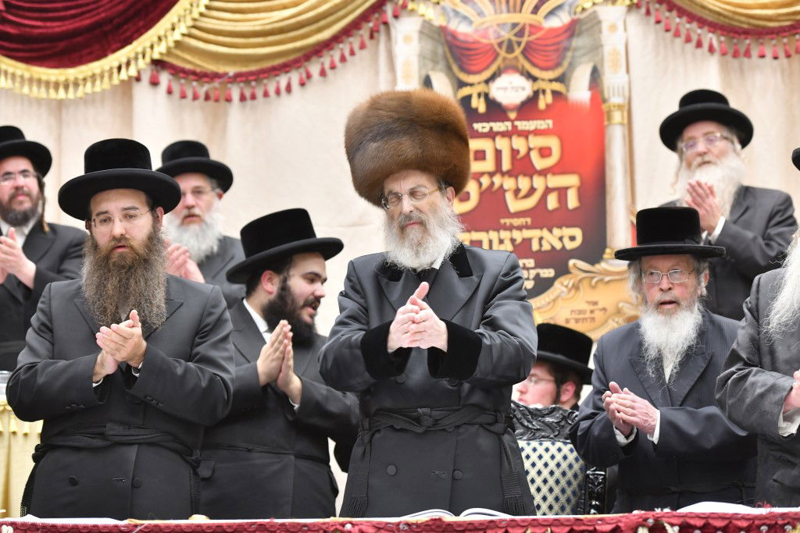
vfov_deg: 13.7
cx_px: 400
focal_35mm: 100
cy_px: 266
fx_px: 2222
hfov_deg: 20.4
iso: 1250
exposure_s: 1/125
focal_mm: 100
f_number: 5
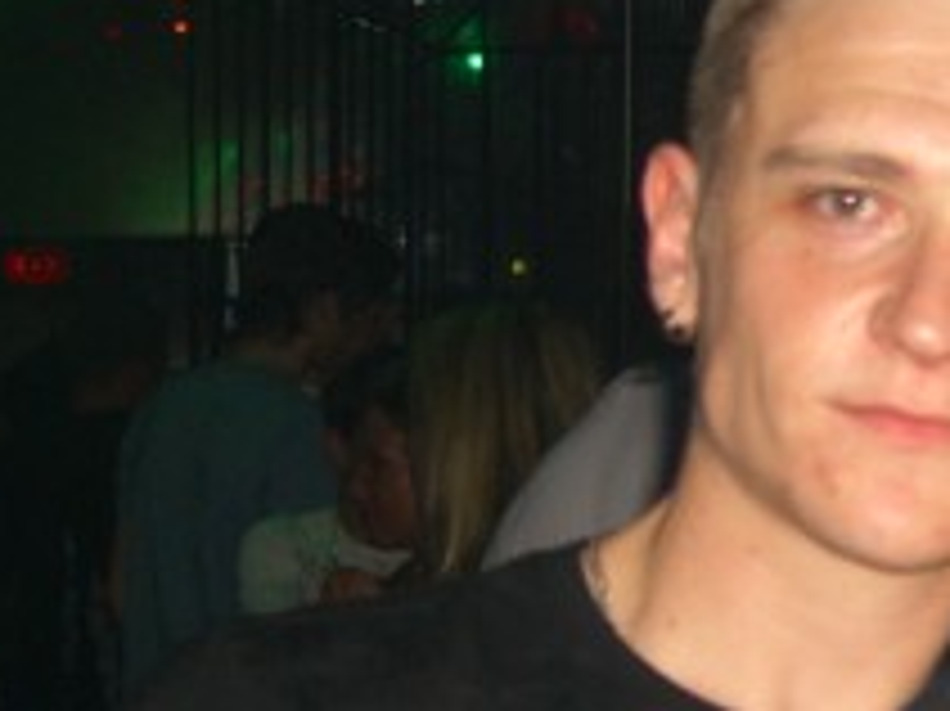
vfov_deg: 13.6
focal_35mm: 108
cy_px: 648
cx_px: 1112
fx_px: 2962
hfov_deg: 17.4
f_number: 2.8
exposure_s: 1/60
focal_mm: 7.9
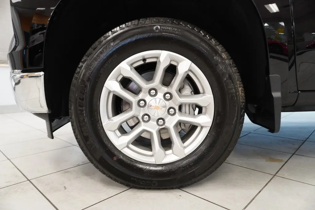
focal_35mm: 24
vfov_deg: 53.1
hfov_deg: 73.7
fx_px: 210
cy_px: 105
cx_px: 158
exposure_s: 1/30
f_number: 3.5
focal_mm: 16
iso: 1250
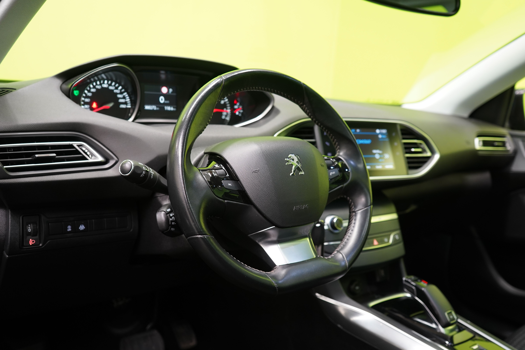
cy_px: 175
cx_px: 262
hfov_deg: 55.8
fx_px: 496
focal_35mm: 34
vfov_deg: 38.9
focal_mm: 34
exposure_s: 1/20
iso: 1250
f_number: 5
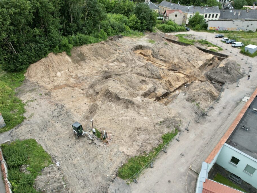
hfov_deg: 71.5
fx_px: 178
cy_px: 97
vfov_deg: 56.8
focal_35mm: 24
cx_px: 121
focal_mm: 8.38
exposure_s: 1/500
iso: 100
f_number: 2.8
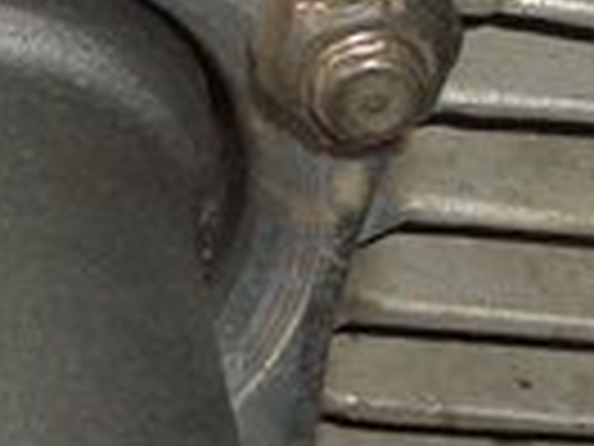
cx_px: 117
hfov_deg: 8.3
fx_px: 4067
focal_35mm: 237
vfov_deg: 6.3
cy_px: 140
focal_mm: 8.2
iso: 100
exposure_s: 1/60
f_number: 5
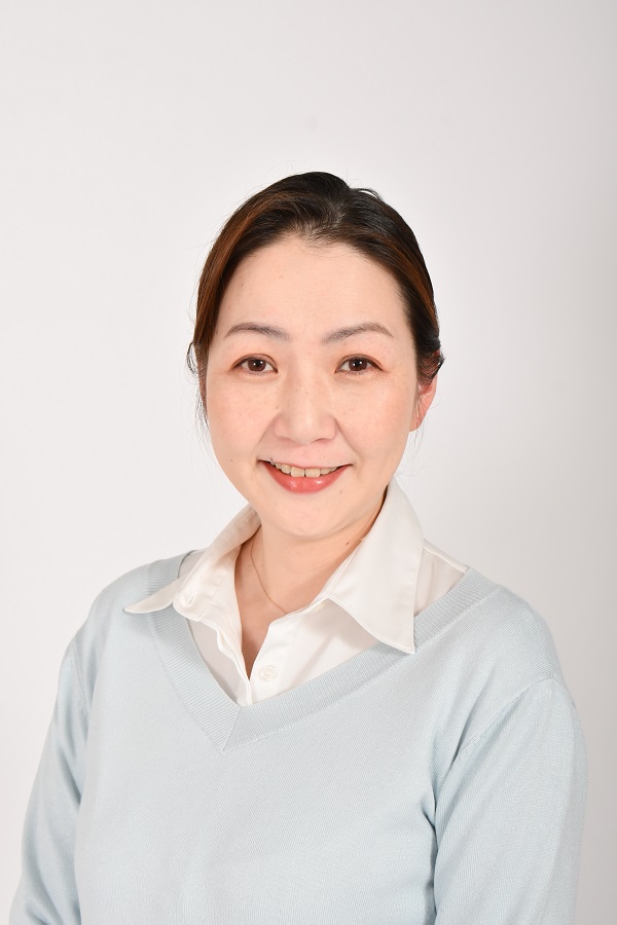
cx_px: 308
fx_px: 1337
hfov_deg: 26.0
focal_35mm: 52
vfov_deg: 38.2
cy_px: 462
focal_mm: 35
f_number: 7.1
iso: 500
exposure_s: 1/200
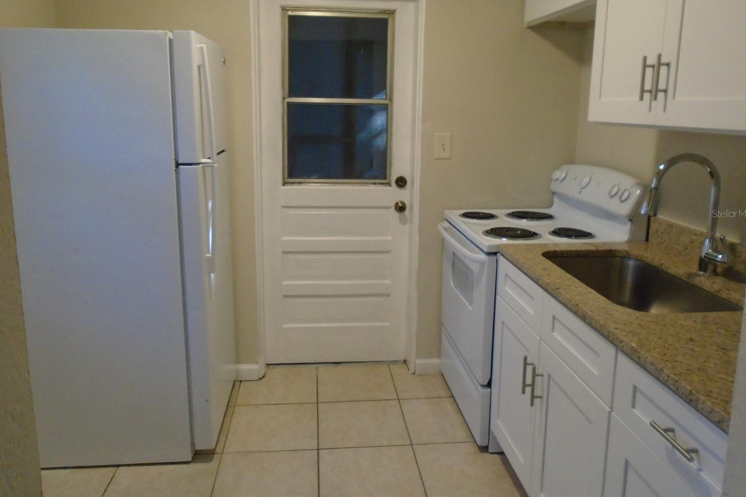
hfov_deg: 65.5
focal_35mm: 28
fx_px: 580
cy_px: 213
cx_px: 371
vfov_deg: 46.3
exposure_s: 1/60
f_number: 3.2
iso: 400
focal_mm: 4.6
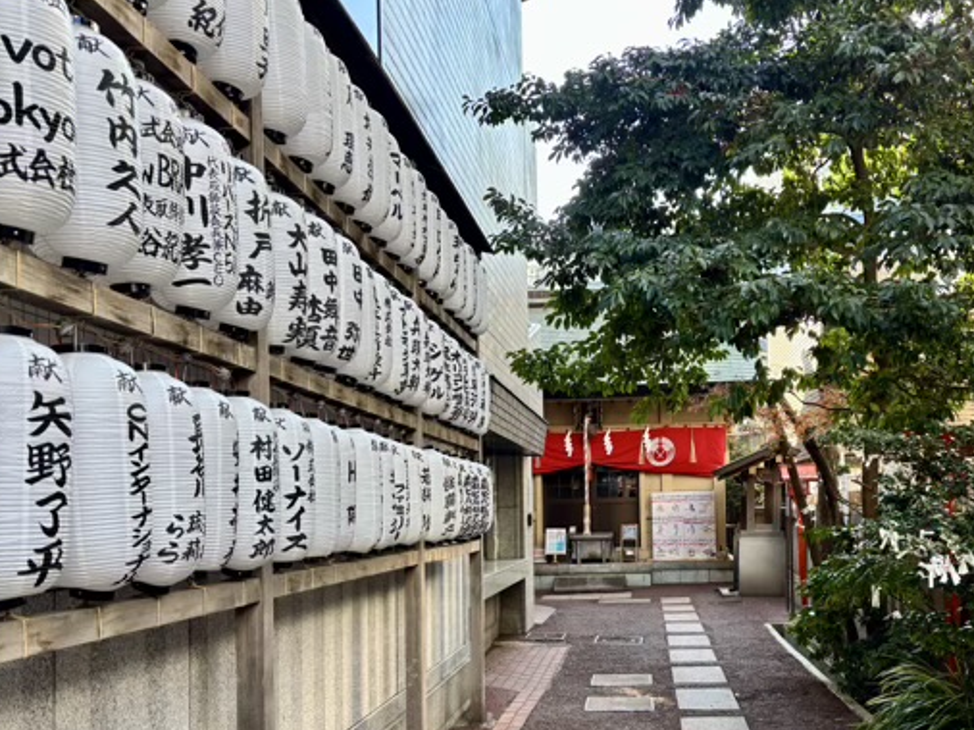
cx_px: 614
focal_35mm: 36
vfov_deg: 39.2
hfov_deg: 50.8
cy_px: 486
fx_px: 1012
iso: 32
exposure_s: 1/121
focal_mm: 5.96
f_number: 1.6
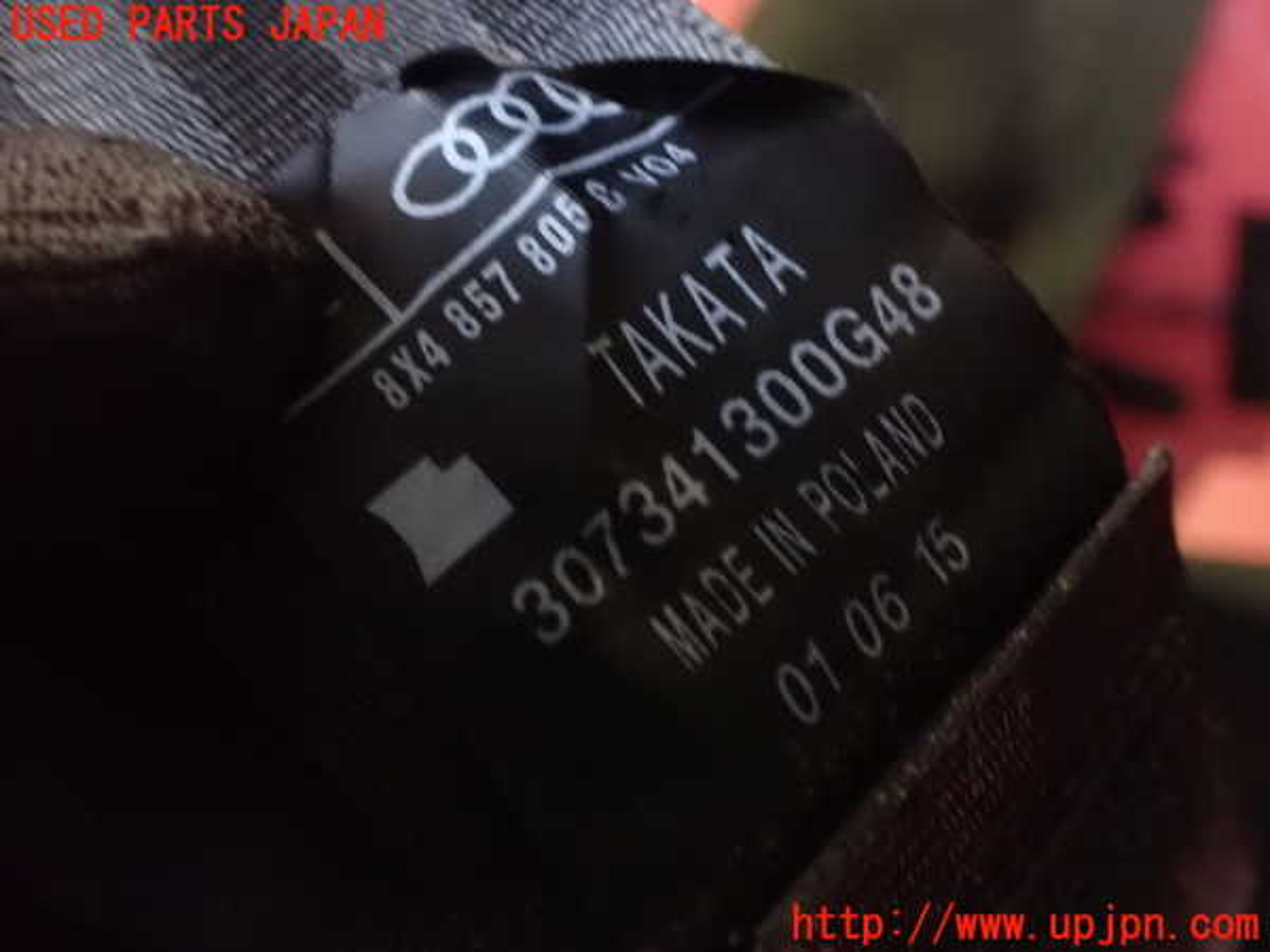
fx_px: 1101
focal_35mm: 30
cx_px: 635
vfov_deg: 46.8
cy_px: 476
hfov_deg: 60.0
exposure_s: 1/8
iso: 1600
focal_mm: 5.4
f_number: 2.3
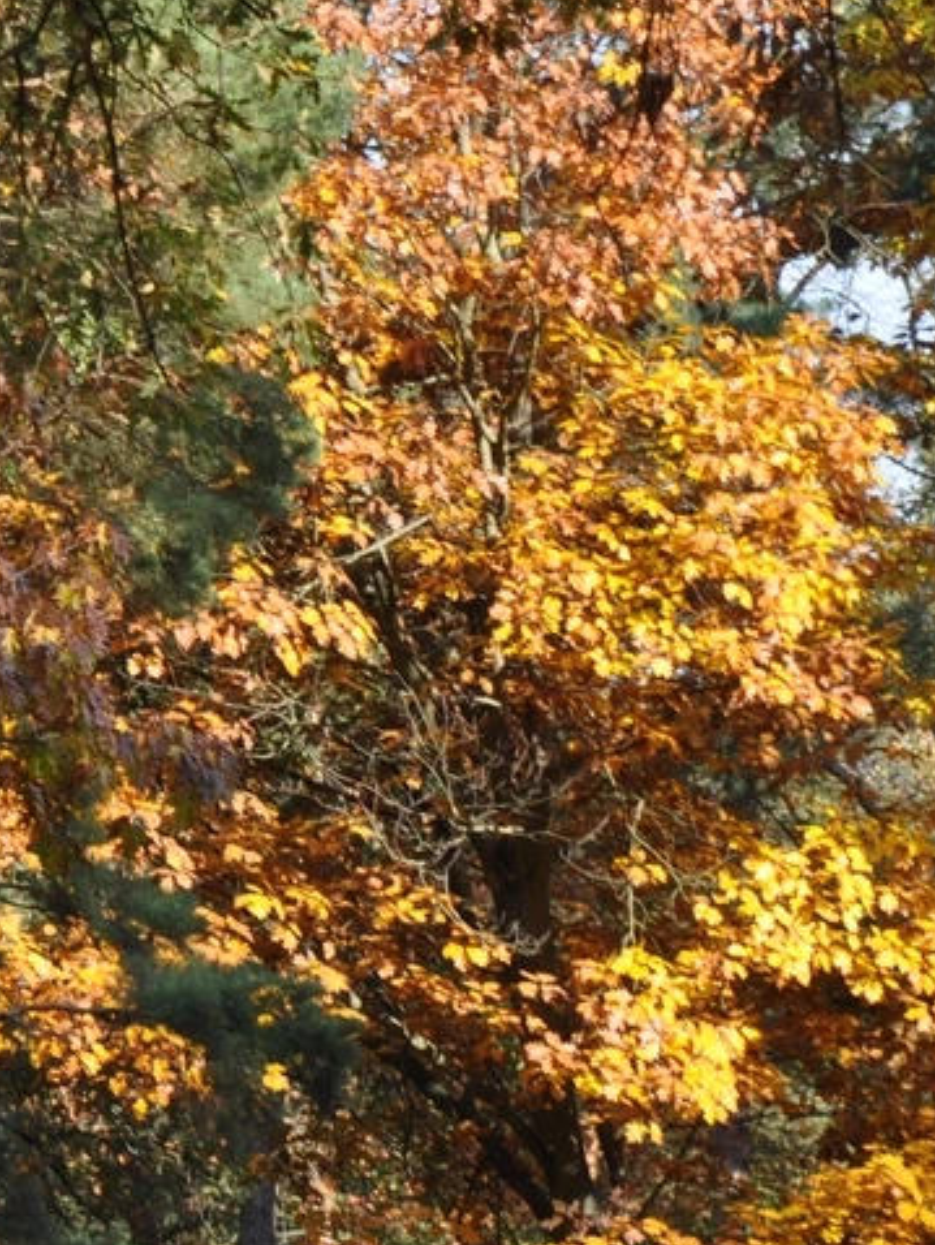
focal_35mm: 475
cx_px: -622
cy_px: 638
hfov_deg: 3.1
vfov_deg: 4.2
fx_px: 17074
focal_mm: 105
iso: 200
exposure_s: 1/80
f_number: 11
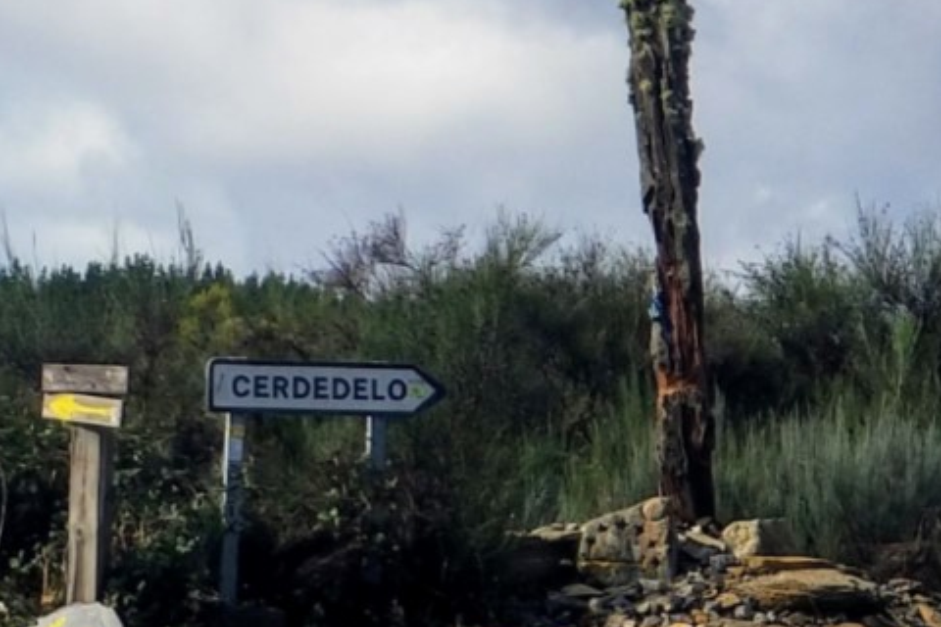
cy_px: 153
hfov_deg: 9.0
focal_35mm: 227
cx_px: -176
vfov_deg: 6.0
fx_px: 5933
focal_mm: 6
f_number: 2.4
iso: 25
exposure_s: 1/996
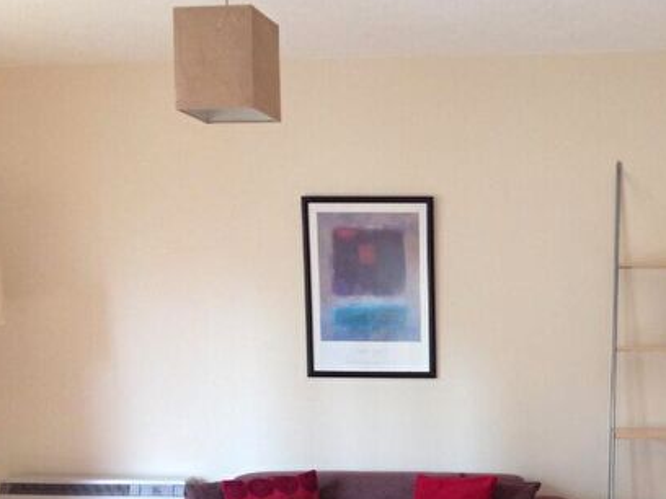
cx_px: 526
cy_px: 397
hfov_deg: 31.4
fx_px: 1154
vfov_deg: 24.1
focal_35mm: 60
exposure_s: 1/20
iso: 125
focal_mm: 4.28
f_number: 2.4
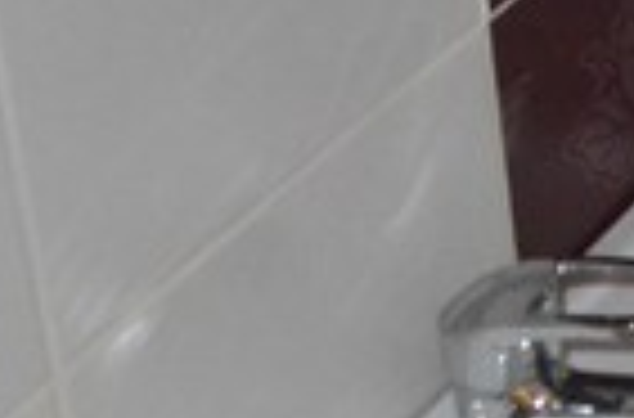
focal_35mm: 136
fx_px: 2387
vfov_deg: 9.1
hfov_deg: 12.1
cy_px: -535
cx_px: 1529
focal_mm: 18
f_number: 8
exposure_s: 1/200
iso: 6400
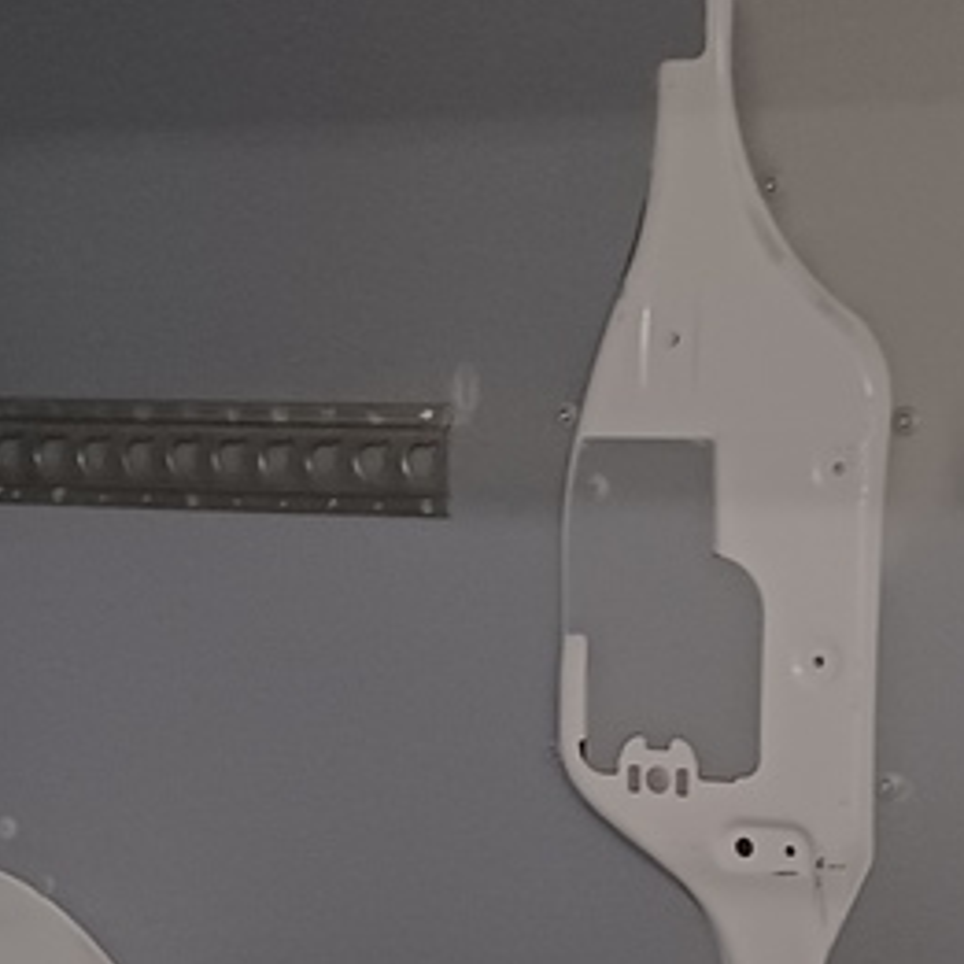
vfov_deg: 13.9
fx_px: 3844
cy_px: 1141
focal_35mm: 122
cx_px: 129
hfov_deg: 14.2
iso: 400
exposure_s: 1/25
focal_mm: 4.6
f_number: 1.8
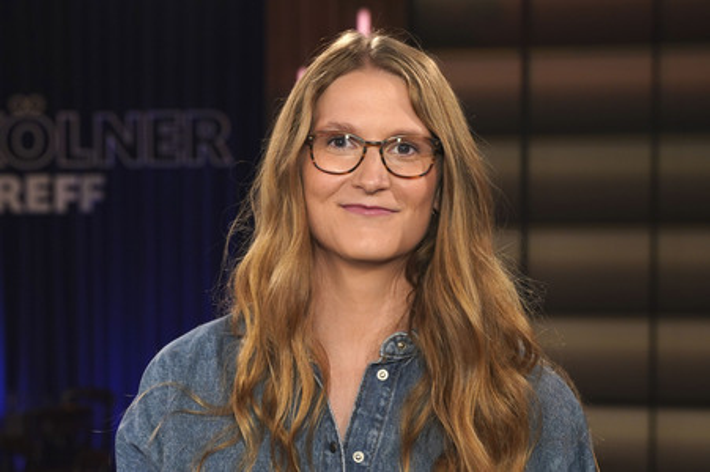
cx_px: 355
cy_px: 236
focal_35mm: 64
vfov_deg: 21.2
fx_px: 1261
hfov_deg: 31.4
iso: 1600
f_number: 5
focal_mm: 64
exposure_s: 1/200
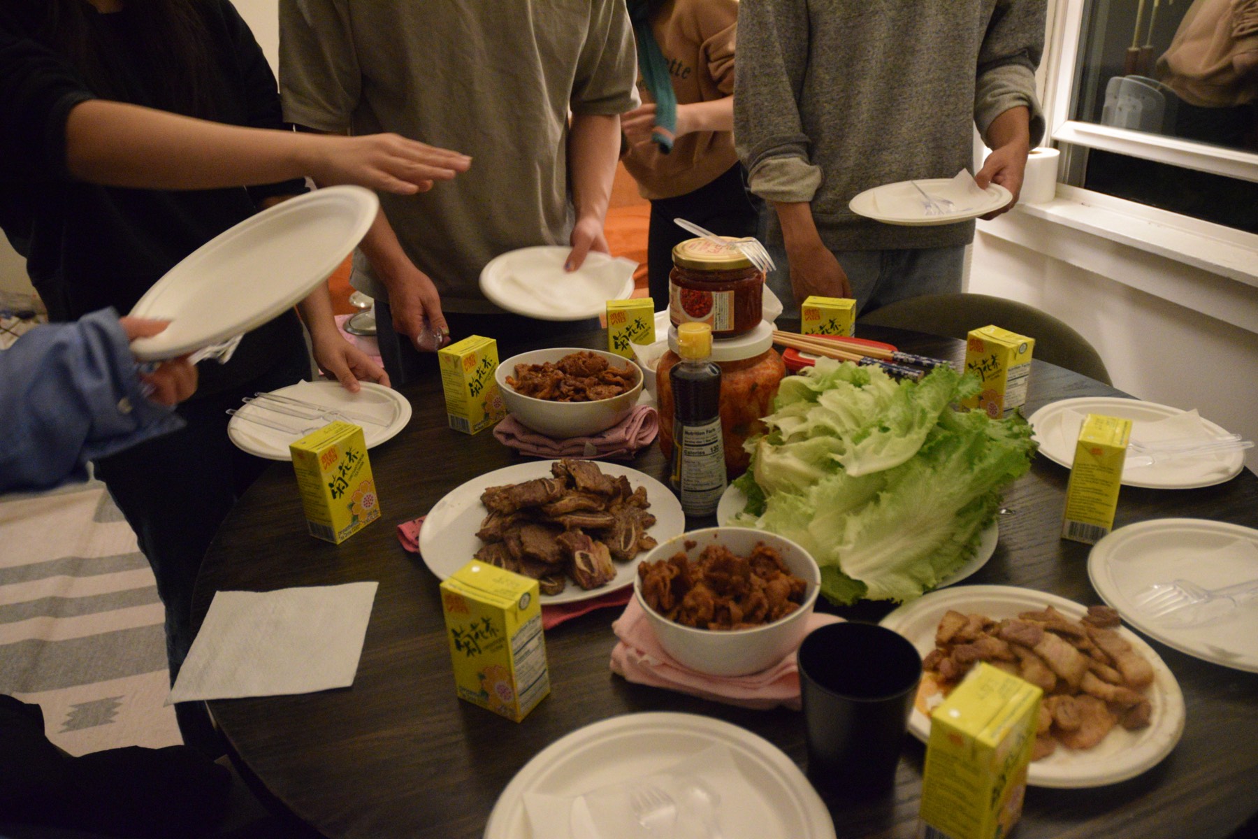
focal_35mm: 27
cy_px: 420
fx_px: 943
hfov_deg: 67.4
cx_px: 629
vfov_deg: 47.9
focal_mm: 18
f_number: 3.5
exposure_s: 1/60
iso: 5000
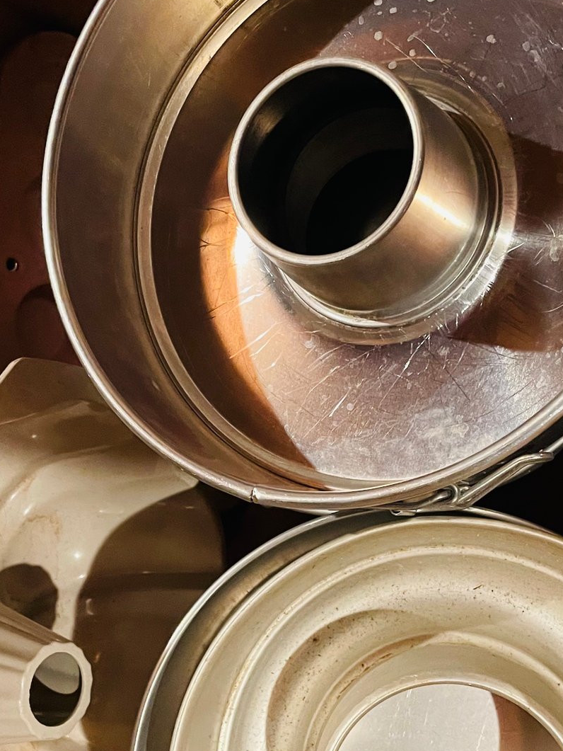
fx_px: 1062
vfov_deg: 38.6
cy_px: 471
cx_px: 258
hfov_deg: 29.7
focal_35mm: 49
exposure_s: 1/30
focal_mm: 4.2
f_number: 1.6
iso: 640
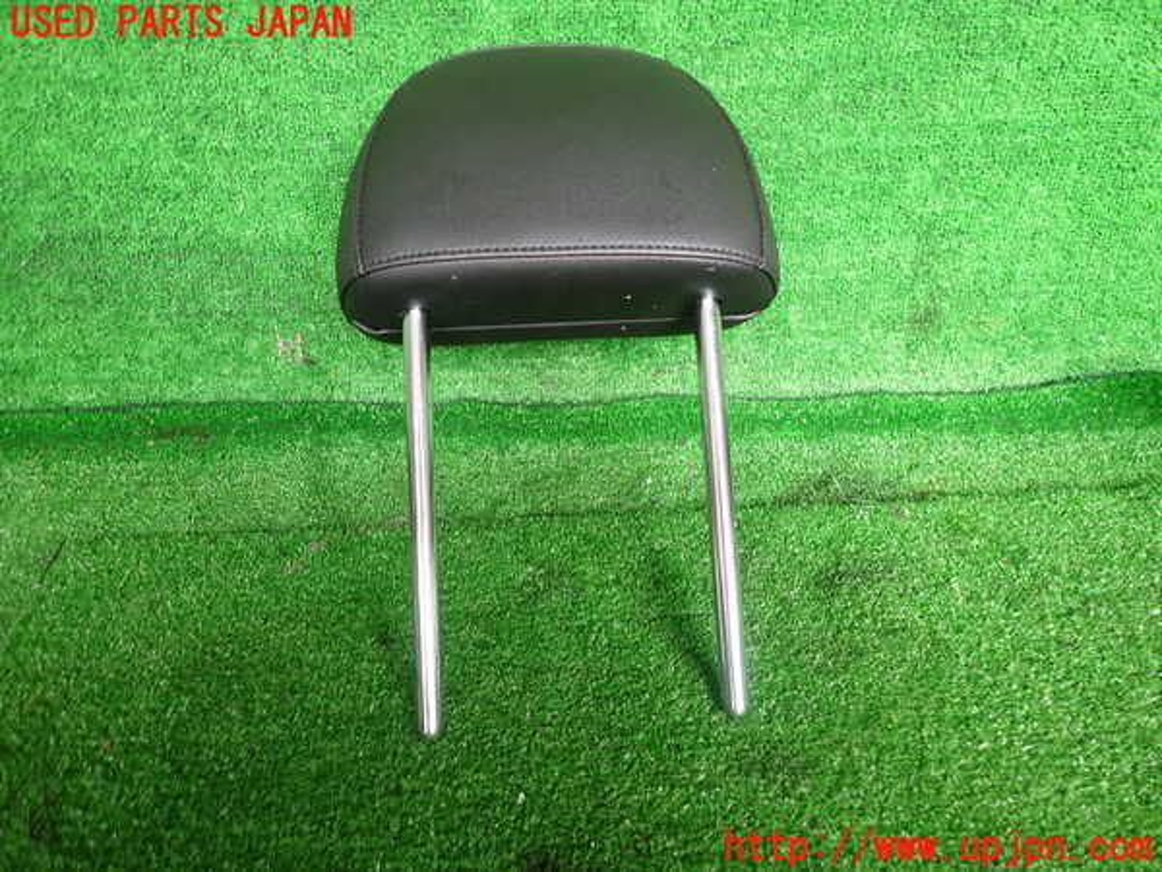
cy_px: 436
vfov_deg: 54.9
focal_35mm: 25
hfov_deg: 69.4
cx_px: 581
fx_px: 839
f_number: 2
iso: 100
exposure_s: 1/80
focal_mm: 4.5
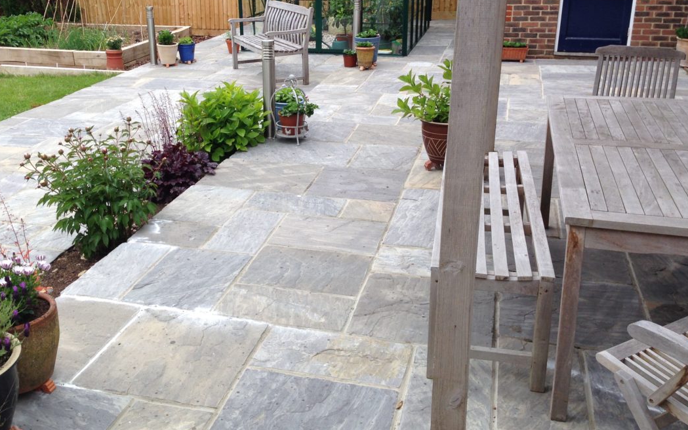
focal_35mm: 40
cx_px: 300
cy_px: 159
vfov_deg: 31.8
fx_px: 750
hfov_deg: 49.2
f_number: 2.4
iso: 50
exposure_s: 1/128
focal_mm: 4.12
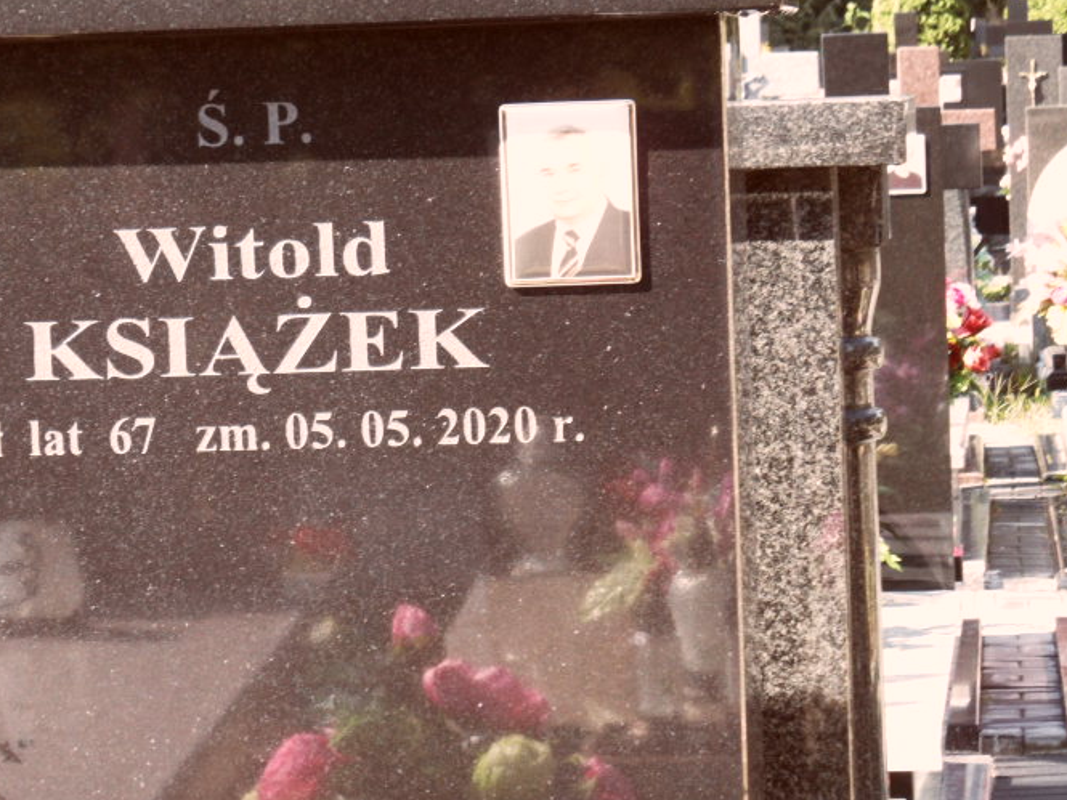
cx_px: 265
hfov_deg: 12.8
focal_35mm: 154
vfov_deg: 9.6
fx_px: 4748
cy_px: 393
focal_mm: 16.3
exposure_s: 1/90
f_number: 4.4
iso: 100
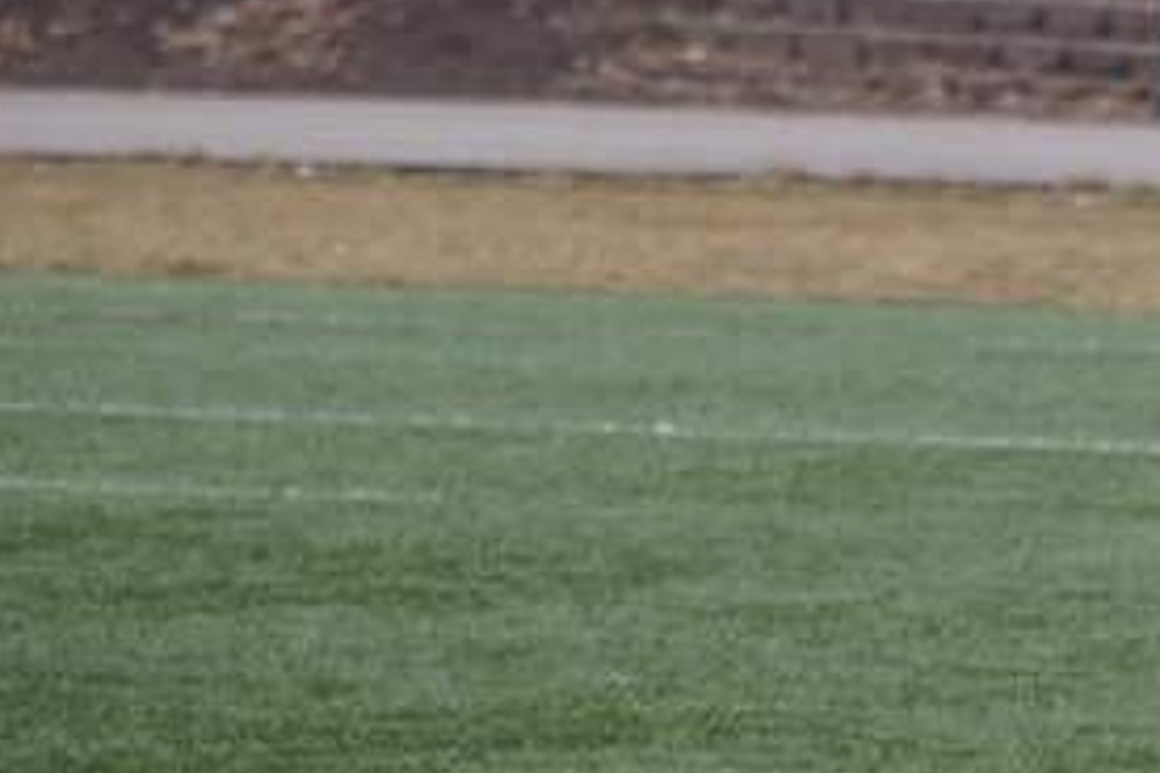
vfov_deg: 1.3
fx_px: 34958
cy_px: 191
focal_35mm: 1085
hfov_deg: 1.9
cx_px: 1328
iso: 200
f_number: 6.3
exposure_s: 1/320
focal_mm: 200
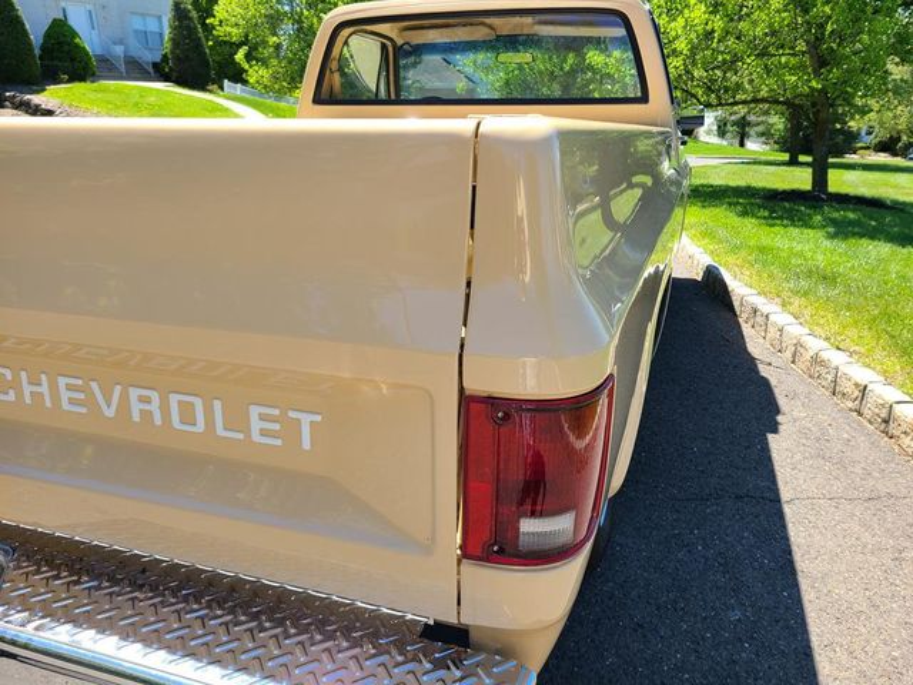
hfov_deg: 67.3
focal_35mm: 26
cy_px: 342
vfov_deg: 53.1
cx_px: 456
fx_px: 686
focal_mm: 5.4
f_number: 1.8
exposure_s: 1/694
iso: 40
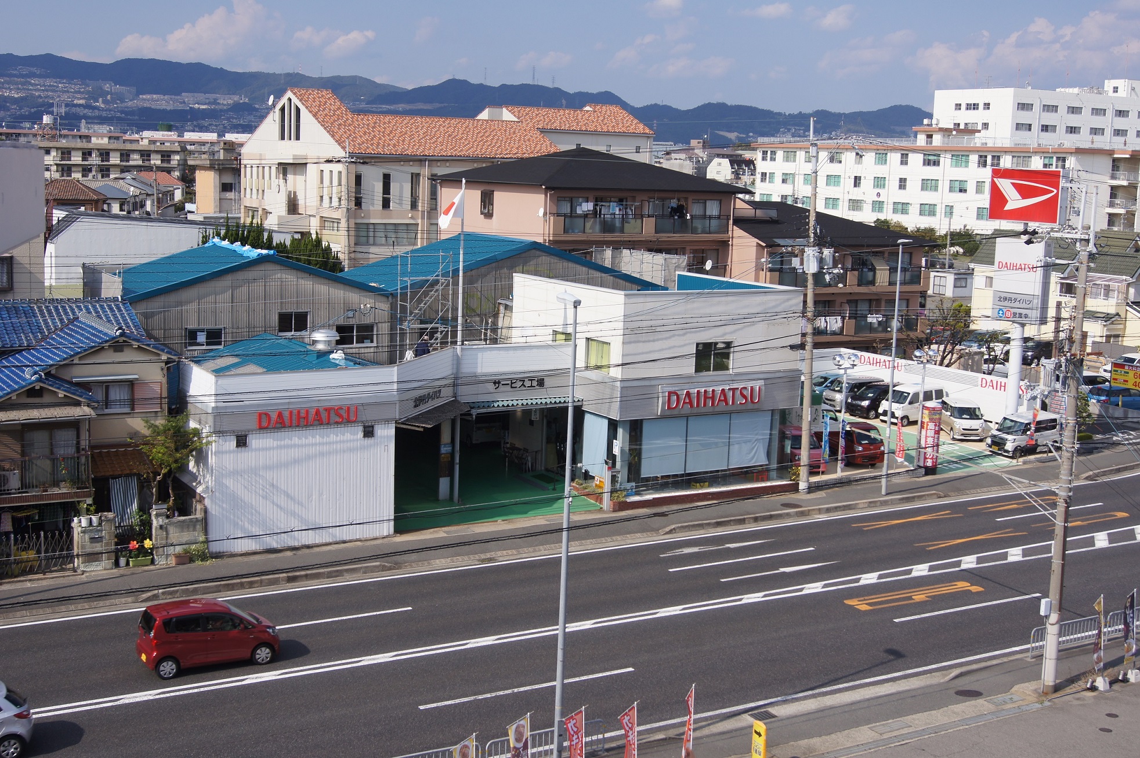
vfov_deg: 31.8
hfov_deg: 46.4
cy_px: 379
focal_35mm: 42
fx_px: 1329
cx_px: 570
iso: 100
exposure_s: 1/320
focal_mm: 28
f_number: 8
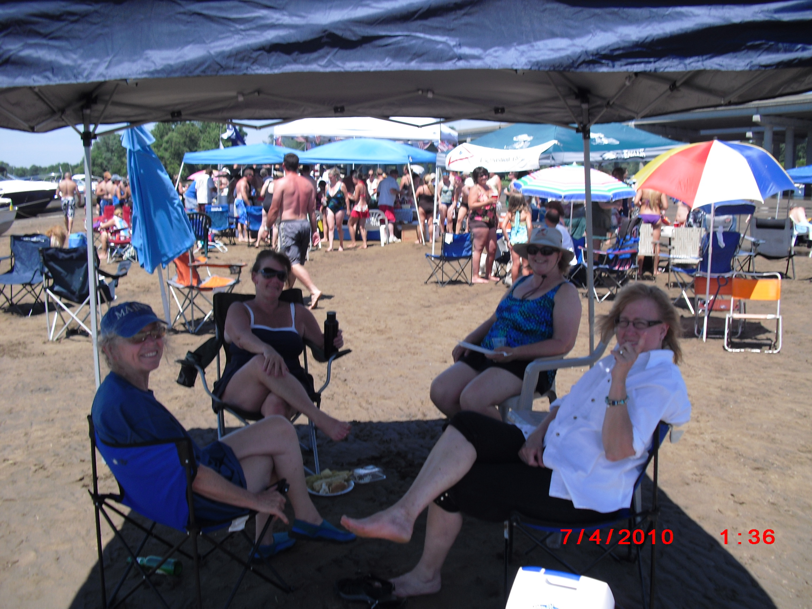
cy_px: 304
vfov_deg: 39.7
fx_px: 844
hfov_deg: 51.4
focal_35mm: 36
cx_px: 406
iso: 64
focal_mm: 6.3
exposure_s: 1/100
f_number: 7.8
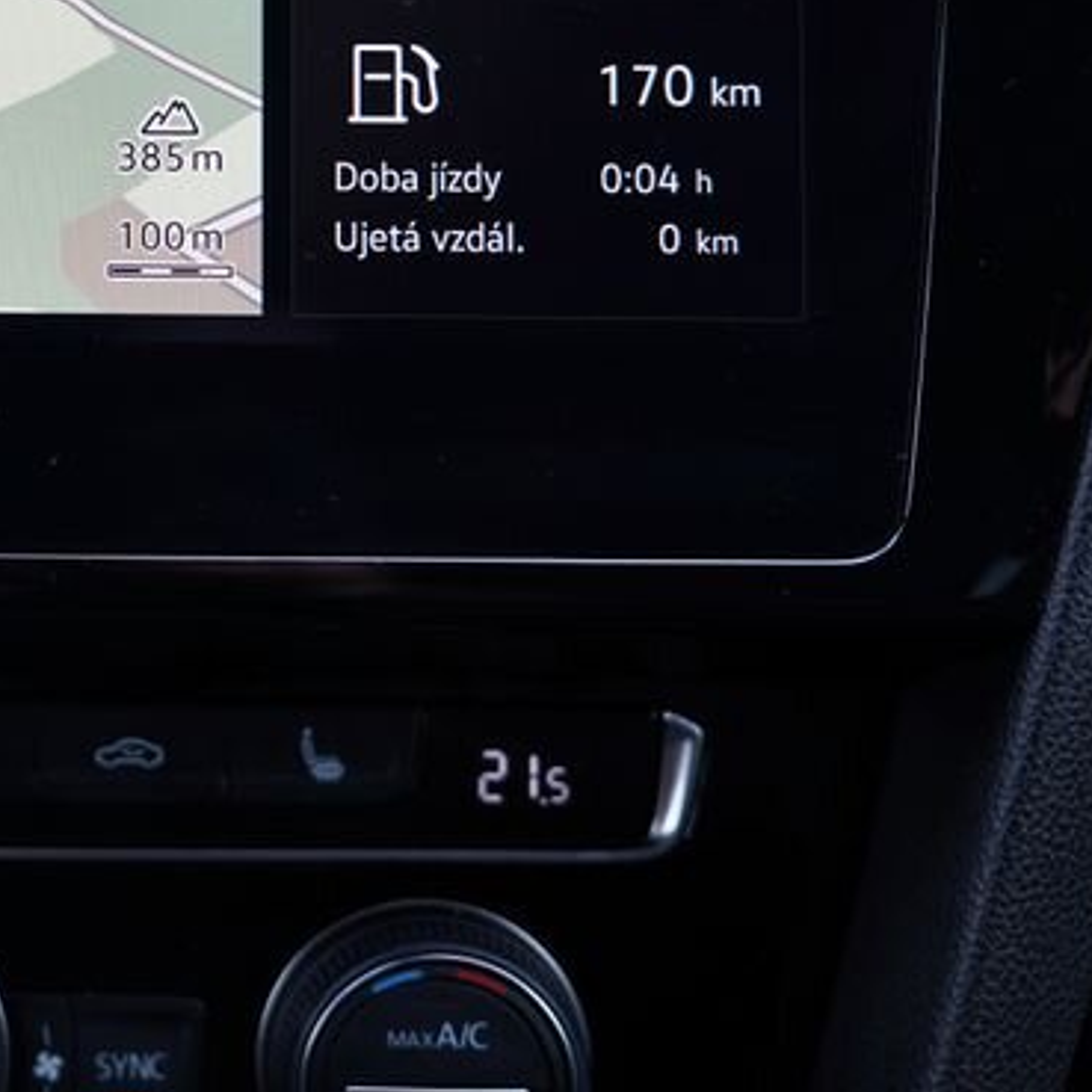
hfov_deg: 18.1
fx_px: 3284
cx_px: -157
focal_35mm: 92
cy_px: 232
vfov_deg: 18.7
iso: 100
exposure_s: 1/40
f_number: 3.2
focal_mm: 39
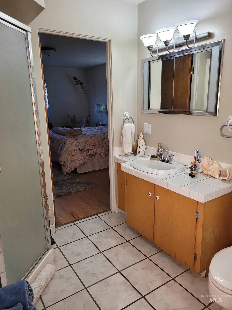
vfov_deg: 67.3
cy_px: 155
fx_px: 232
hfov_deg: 53.1
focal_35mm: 26
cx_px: 116
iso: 160
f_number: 1.8
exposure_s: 1/120
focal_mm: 5.4
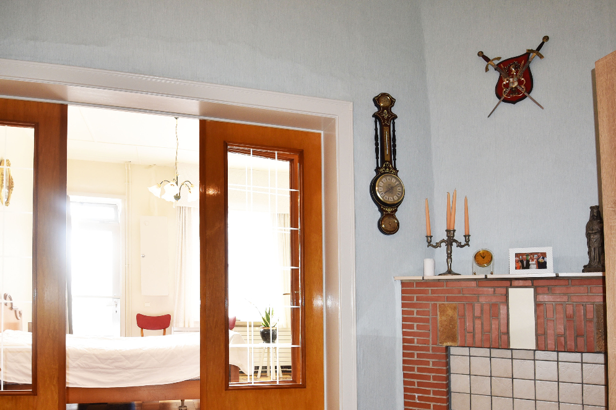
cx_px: 273
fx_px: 445
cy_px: 314
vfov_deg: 47.4
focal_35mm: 26
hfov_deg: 69.2
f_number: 5.6
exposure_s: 1/125
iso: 560
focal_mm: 16
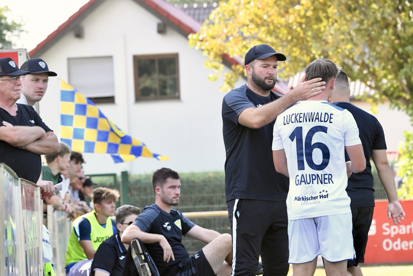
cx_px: 206
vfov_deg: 6.2
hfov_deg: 9.4
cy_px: 138
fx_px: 2523
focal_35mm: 220
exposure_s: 1/1600
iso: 5000
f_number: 8
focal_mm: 220
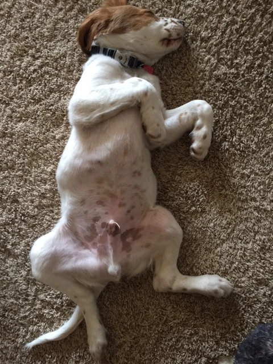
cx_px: 136
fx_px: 305
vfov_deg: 61.7
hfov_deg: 48.2
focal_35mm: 29
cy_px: 182
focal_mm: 4.15
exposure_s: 1/10
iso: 100
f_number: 2.2
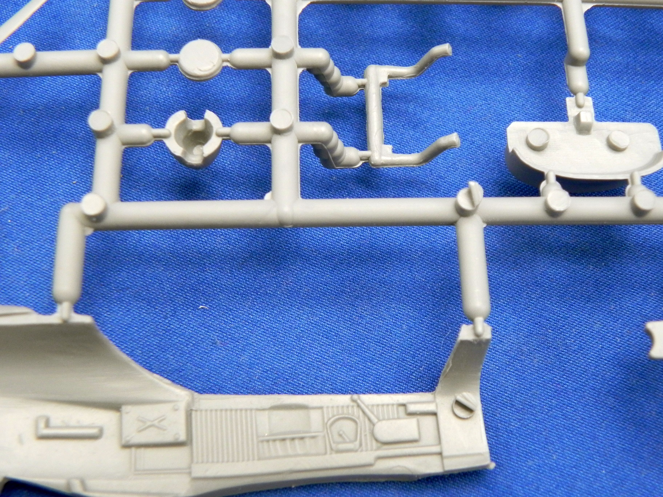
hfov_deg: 41.2
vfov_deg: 31.5
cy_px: 248
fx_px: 881
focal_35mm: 46
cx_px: 332
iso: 400
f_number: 3.2
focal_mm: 8.2
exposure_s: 1/80.4
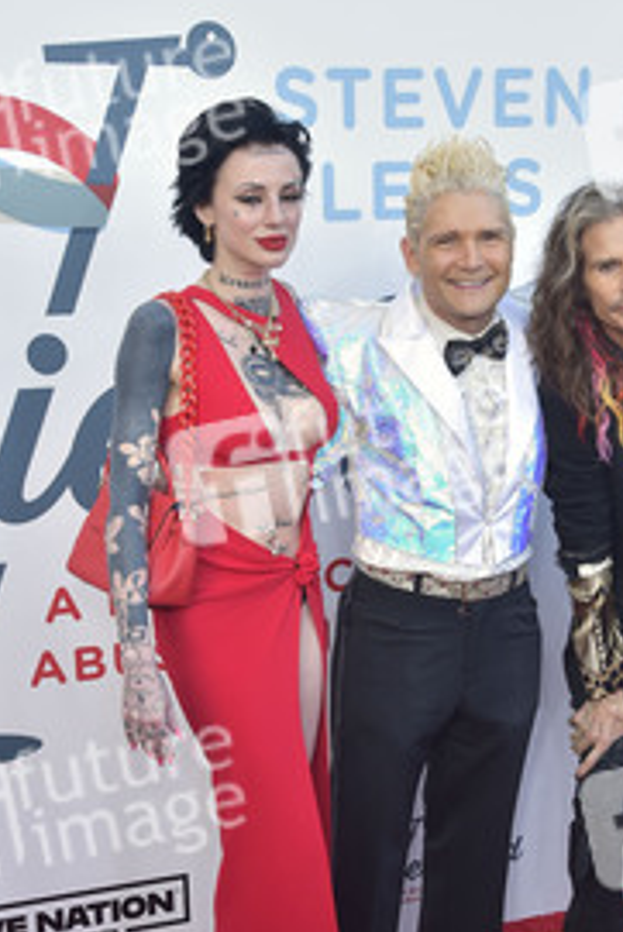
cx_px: 446
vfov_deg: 30.7
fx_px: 1685
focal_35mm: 65
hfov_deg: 20.8
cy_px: 636
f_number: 6.3
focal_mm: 44
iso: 500
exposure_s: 1/250
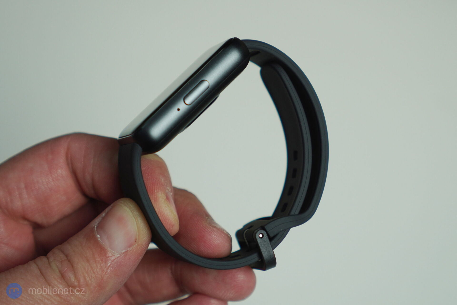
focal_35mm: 52
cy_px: 152
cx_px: 228
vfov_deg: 25.8
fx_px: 666
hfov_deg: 37.9
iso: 160
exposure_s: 1/125
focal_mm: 35
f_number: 3.2
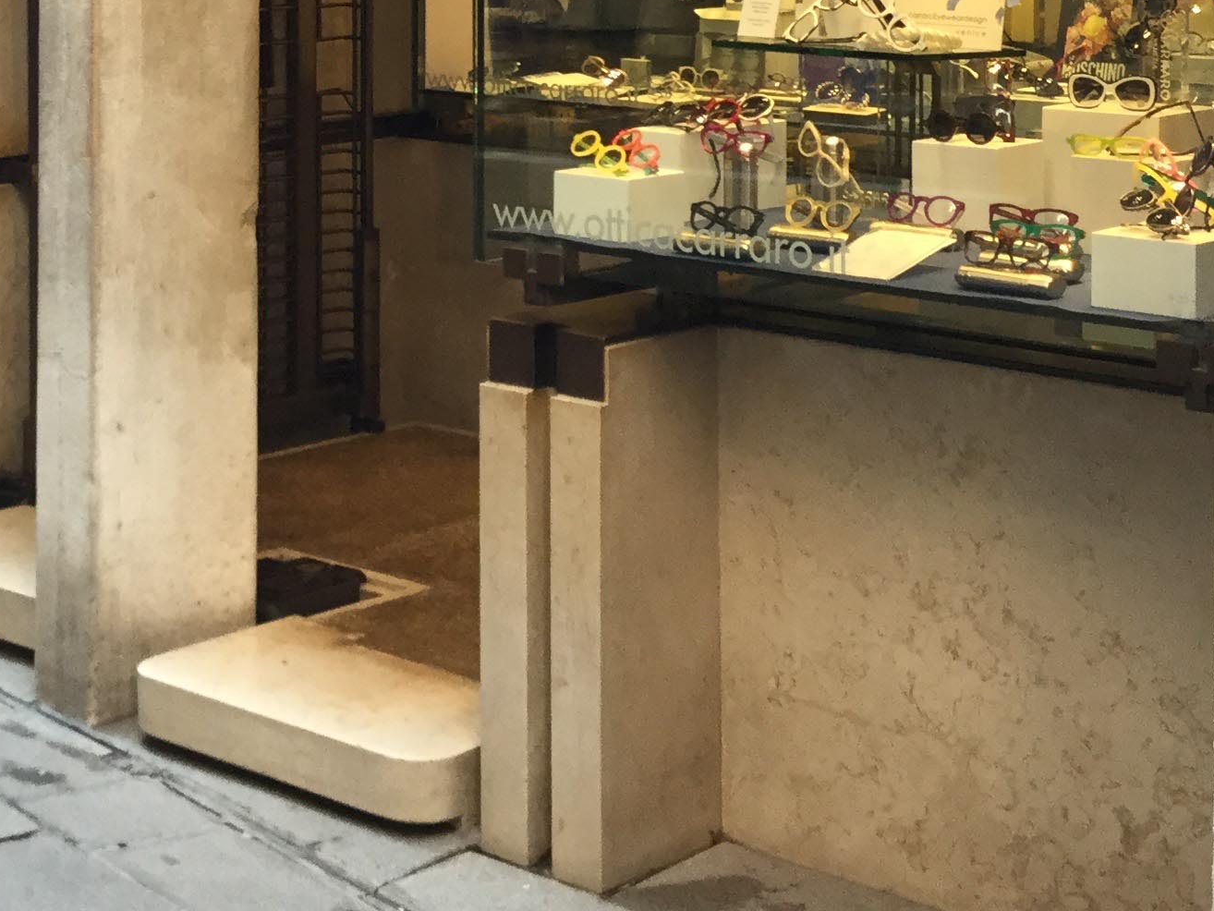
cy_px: -43
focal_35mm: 77
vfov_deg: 18.5
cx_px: 272
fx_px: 2701
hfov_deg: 25.0
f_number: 2.4
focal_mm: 3.3
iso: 32
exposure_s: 1/33
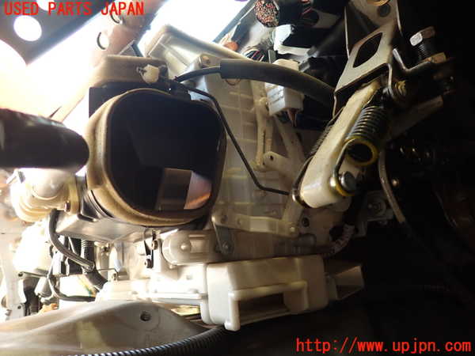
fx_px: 343
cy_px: 178
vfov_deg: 54.9
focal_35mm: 25
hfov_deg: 69.4
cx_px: 238
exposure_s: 1/60
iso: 200
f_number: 2
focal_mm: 4.5
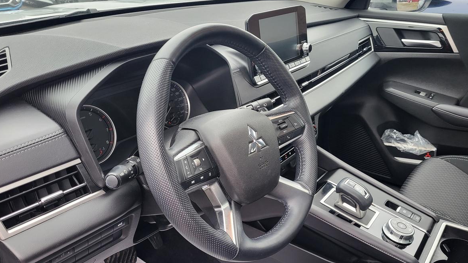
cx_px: 233
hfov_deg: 62.6
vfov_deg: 37.7
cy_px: 154
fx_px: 385
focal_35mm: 31
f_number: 1.8
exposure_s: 1/120
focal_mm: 5.4
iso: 100
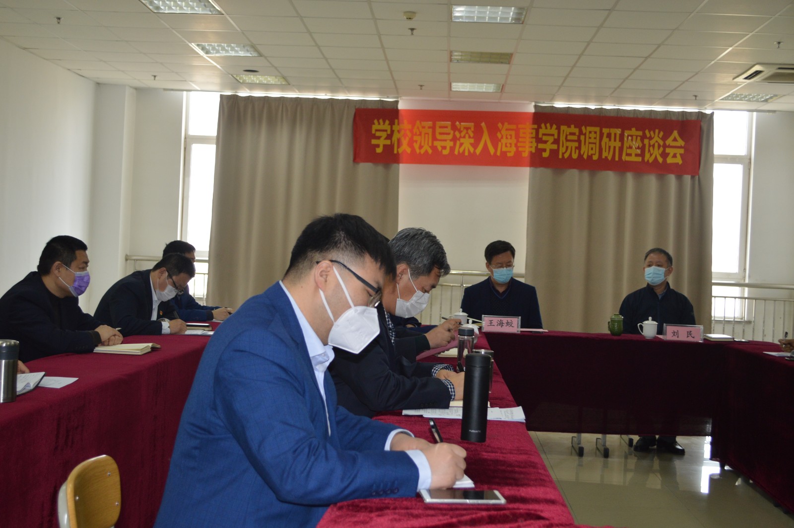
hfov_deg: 41.2
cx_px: 397
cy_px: 264
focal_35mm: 48
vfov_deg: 28.0
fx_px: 1057
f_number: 4.8
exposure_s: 1/60
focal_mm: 32
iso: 450
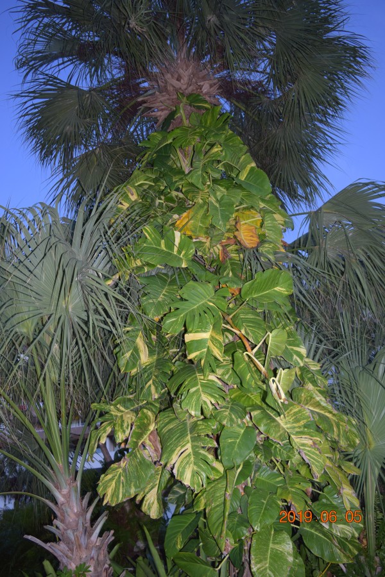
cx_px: 192
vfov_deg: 67.4
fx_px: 433
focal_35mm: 27
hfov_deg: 47.9
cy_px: 288
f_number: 3.5
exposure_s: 1/30
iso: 400
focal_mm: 18
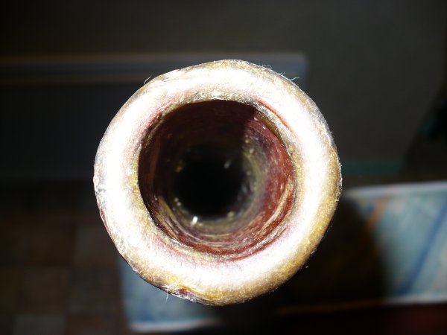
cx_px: 224
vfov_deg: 38.7
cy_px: 168
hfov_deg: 50.1
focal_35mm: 37
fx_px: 478
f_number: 2.8
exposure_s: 1/30
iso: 100
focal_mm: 6.1
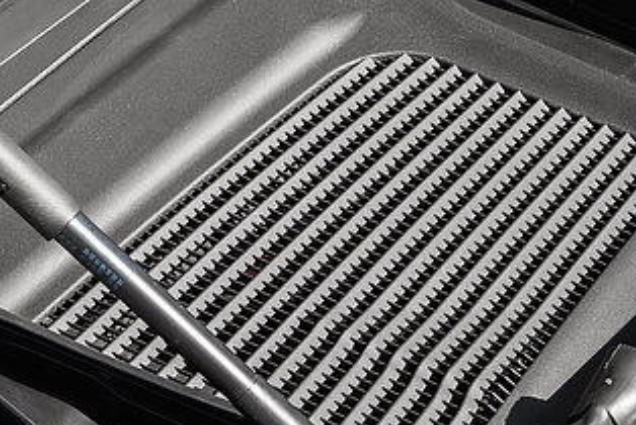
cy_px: 97
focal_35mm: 284
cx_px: 1394
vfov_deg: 4.8
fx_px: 5022
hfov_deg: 6.9
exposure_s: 1/200
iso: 100
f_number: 8
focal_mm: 62
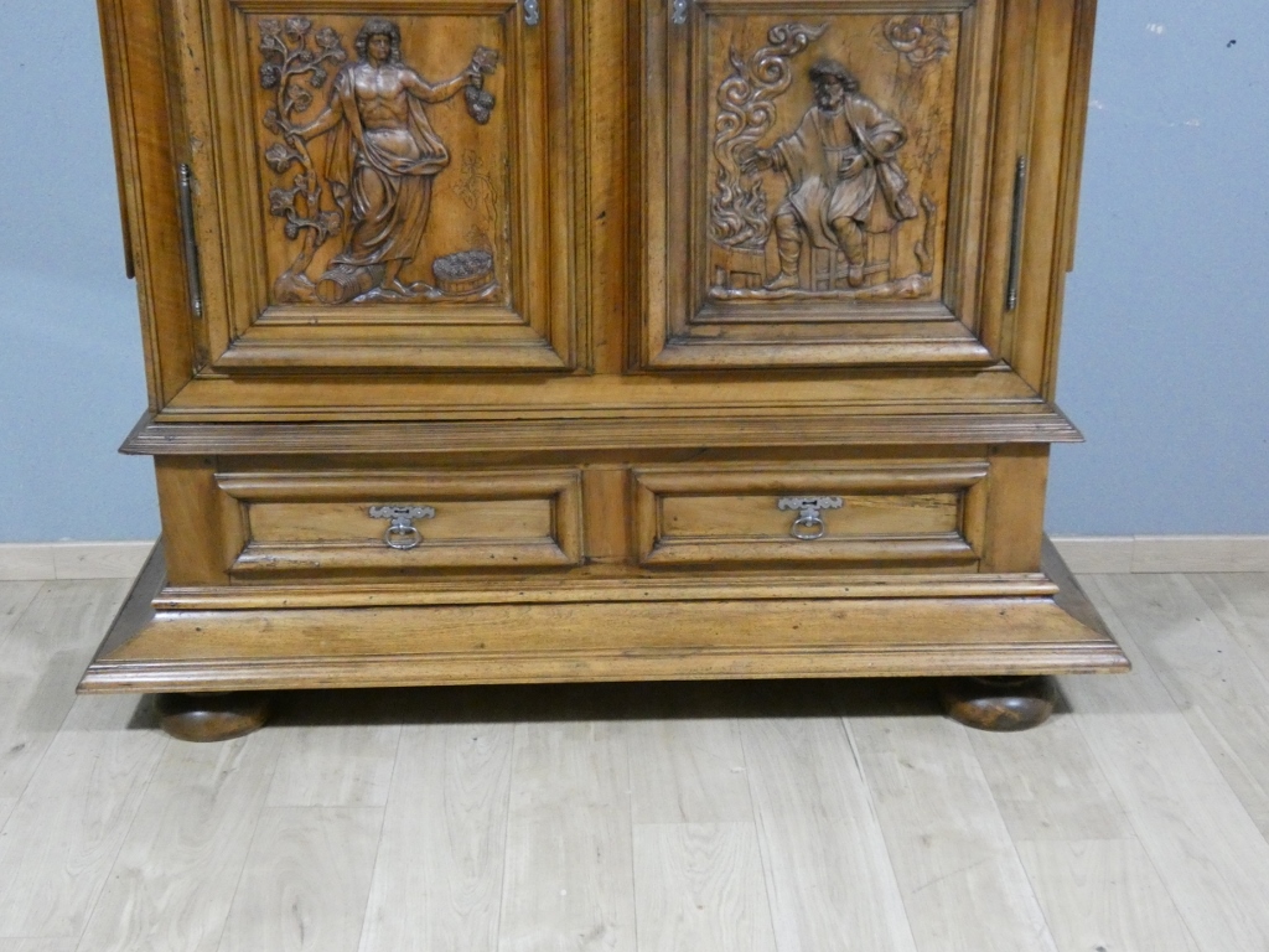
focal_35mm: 48
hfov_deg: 39.7
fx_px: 1760
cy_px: 476
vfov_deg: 30.3
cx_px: 634
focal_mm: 8.6
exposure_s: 1/50
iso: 1600
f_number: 3.8
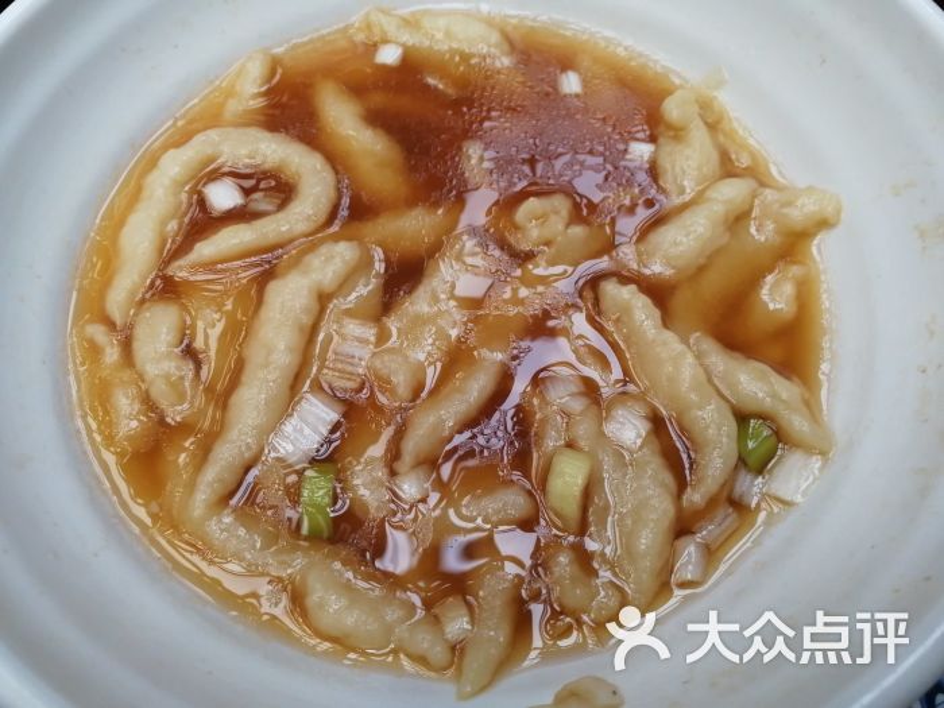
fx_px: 736
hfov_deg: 65.3
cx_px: 472
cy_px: 354
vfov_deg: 51.4
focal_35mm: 27
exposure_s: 1/50
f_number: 4
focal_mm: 3.95
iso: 100
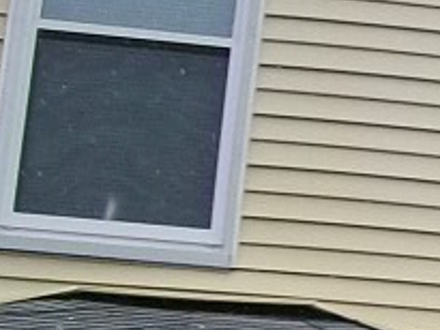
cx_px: 1262
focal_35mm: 200
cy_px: 474
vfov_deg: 7.3
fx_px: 2544
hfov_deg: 8.5
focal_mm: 5.7
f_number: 2.9
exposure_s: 1/250
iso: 80
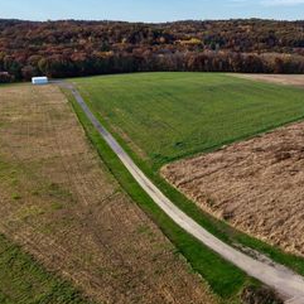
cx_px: 286
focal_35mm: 44
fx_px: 437
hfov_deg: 35.5
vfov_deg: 38.2
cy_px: 127
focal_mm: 8.67
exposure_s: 1/250
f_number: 1.8
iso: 170
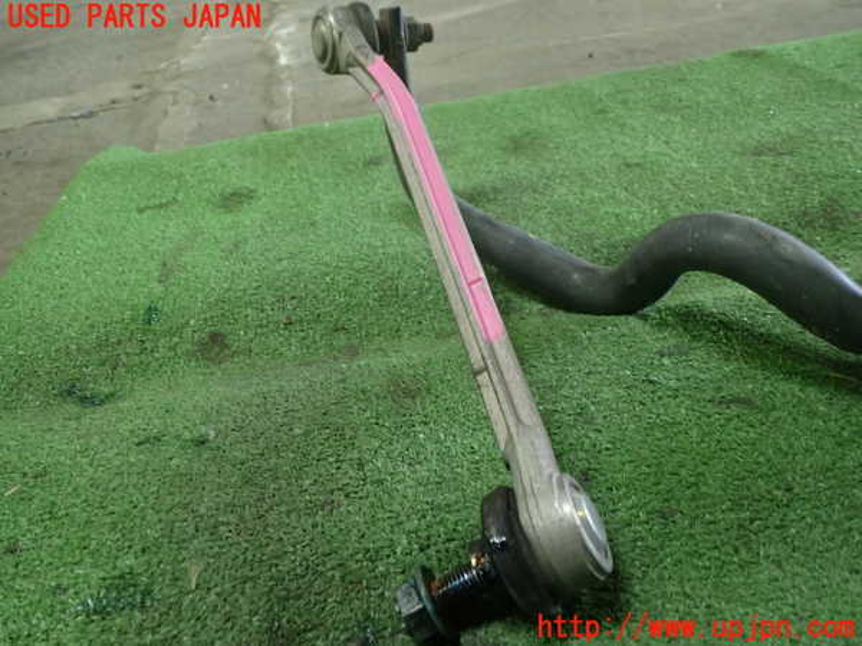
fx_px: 747
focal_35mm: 30
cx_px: 431
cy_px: 323
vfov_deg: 46.8
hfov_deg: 60.0
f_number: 2.3
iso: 250
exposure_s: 1/30
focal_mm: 5.4
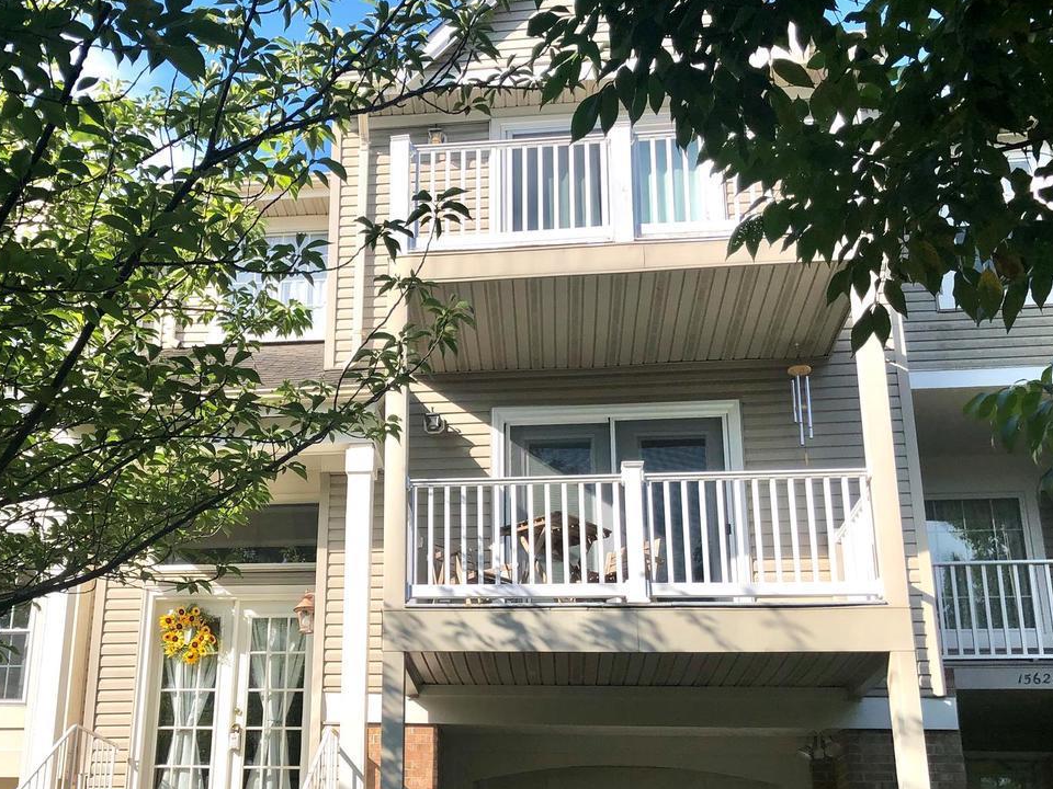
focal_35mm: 42
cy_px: 549
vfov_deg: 33.9
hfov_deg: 44.2
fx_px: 1278
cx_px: 358
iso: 20
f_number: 1.8
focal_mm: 3.99
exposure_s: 1/1021
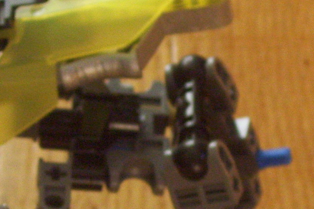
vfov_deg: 7.7
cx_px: 182
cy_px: 171
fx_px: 1561
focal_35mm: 179
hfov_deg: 11.5
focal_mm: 9.4
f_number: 3.4
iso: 400
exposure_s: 1/8
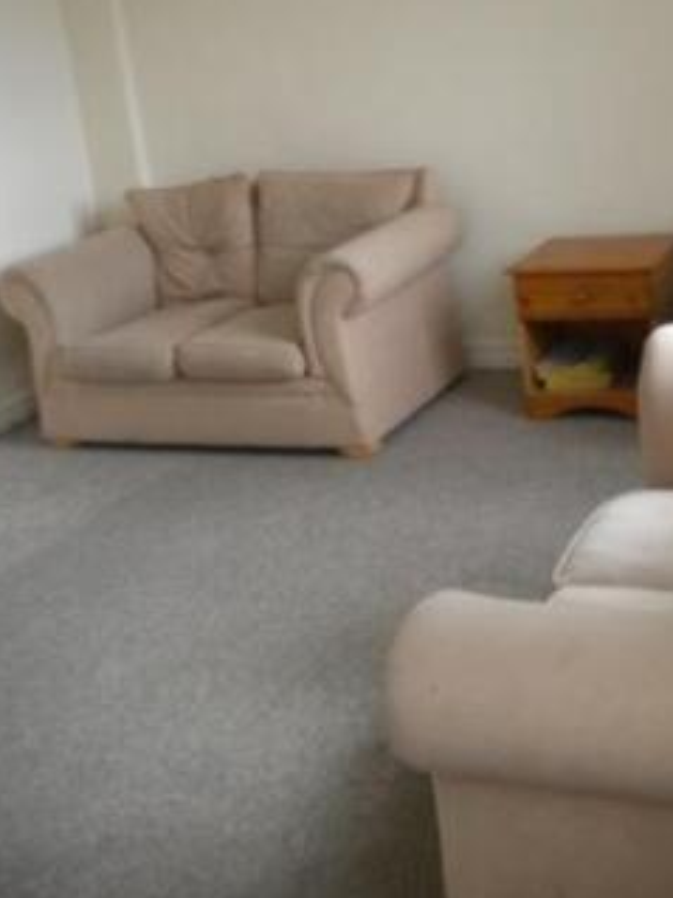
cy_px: 328
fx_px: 1245
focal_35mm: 48
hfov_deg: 30.1
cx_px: 428
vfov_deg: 39.4
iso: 195
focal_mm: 6.3
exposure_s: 1/61
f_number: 3.1
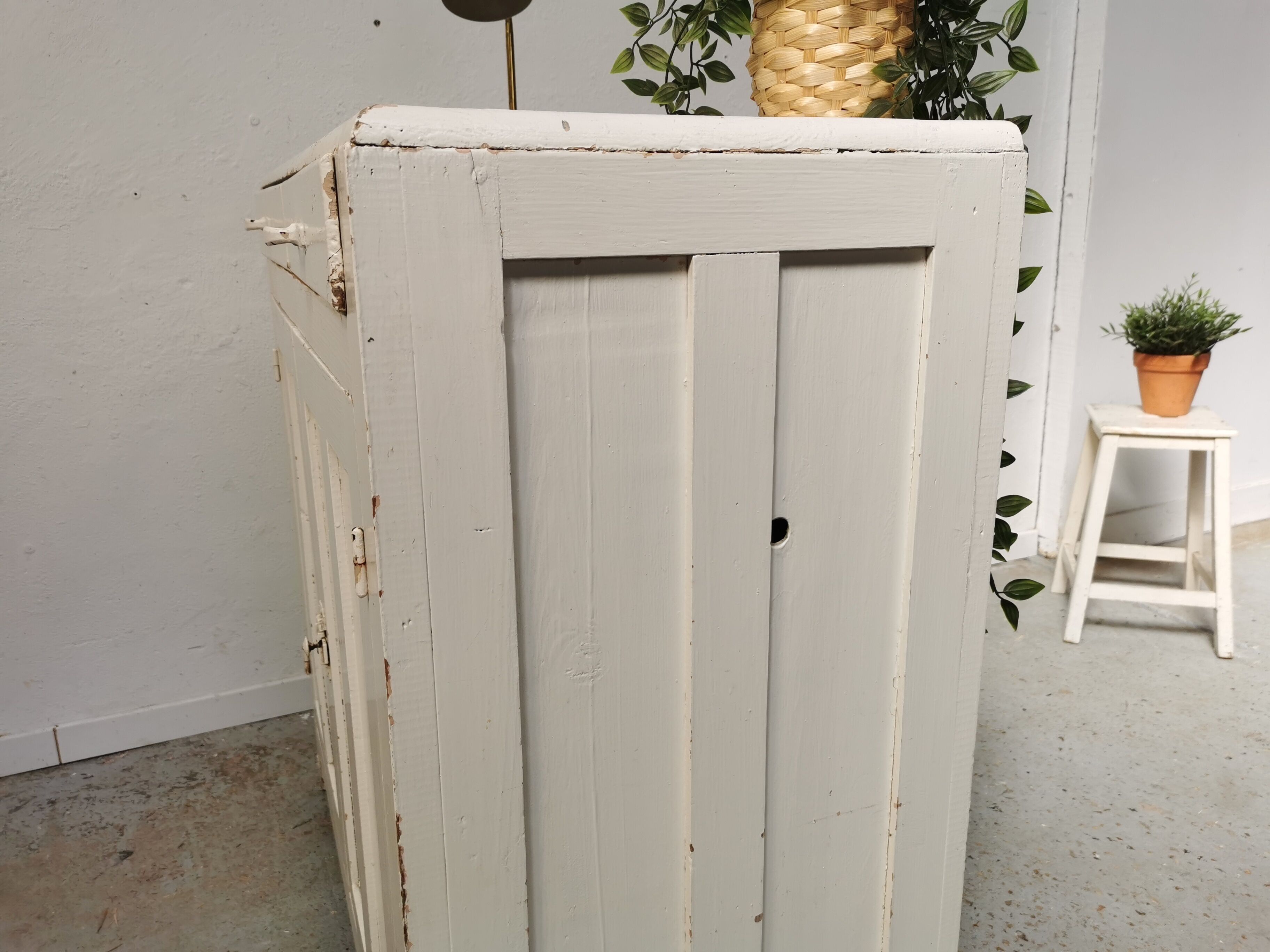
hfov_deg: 65.3
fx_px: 991
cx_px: 635
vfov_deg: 51.4
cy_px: 476
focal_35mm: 27
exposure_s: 1/680
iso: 50
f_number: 1.8
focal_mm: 5.58
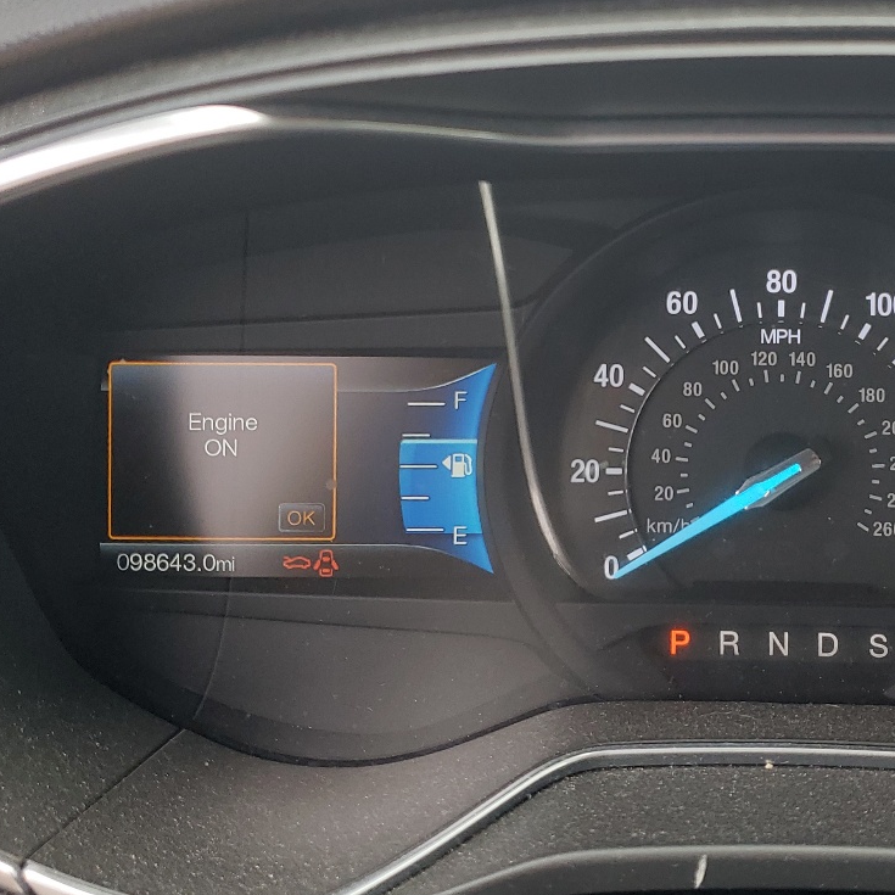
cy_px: 356
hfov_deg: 33.3
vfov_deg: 33.9
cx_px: 686
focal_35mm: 50
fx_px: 1463
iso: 50
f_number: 1.5
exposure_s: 1/161
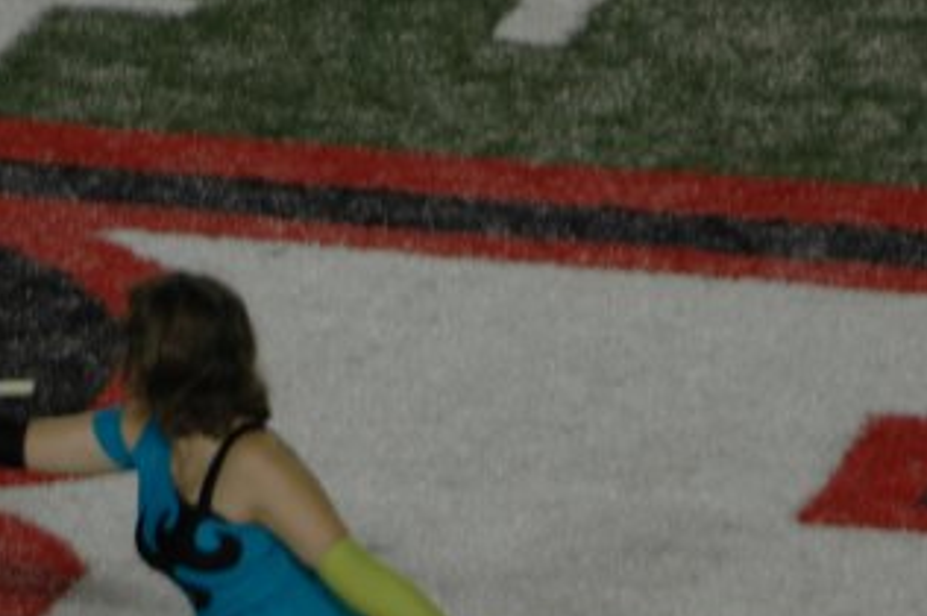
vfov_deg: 0.9
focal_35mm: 1518
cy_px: 628
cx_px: 320
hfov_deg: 1.4
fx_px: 39047
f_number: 5.6
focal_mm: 400
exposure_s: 1/60
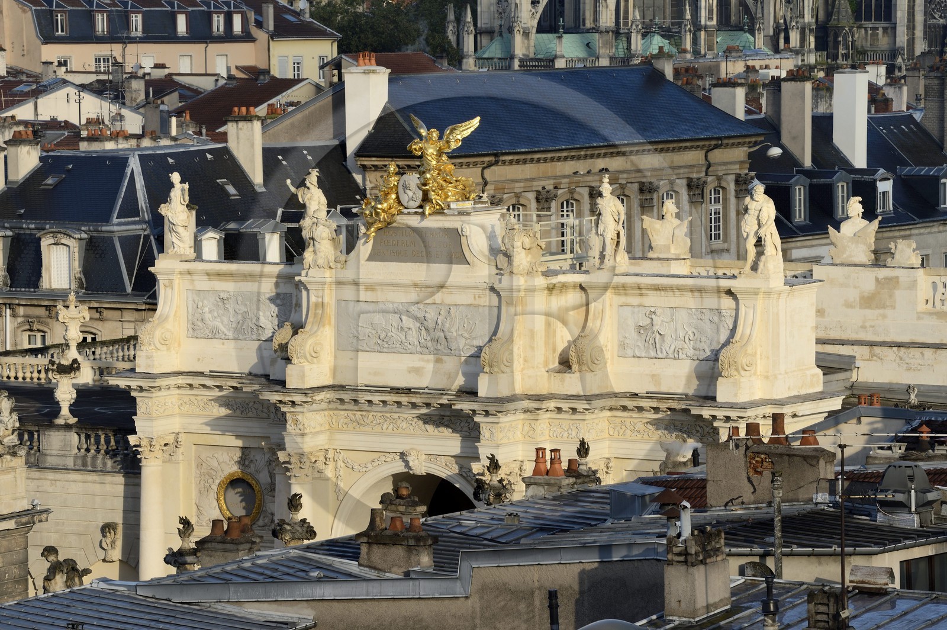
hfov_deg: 13.3
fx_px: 4074
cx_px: 474
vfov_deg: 8.8
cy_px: 315
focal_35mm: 155
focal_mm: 155
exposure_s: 1/200
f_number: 14
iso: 200
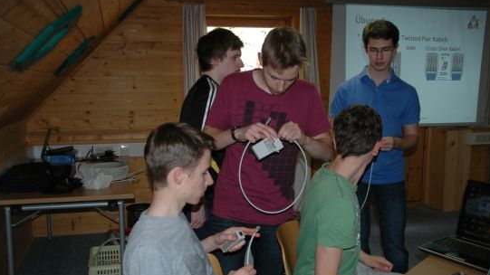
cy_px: 157
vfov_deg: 35.0
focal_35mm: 34
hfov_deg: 58.7
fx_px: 436
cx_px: 245
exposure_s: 1/60
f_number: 3.8
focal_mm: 21
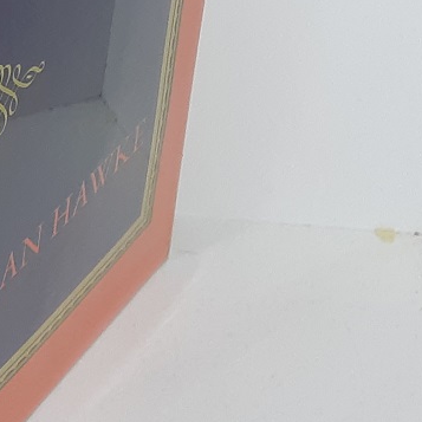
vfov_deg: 11.9
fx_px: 1972
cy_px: -98
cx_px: -111
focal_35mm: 143
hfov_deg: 11.9
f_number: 1.7
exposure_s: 1/120
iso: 40
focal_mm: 3.7
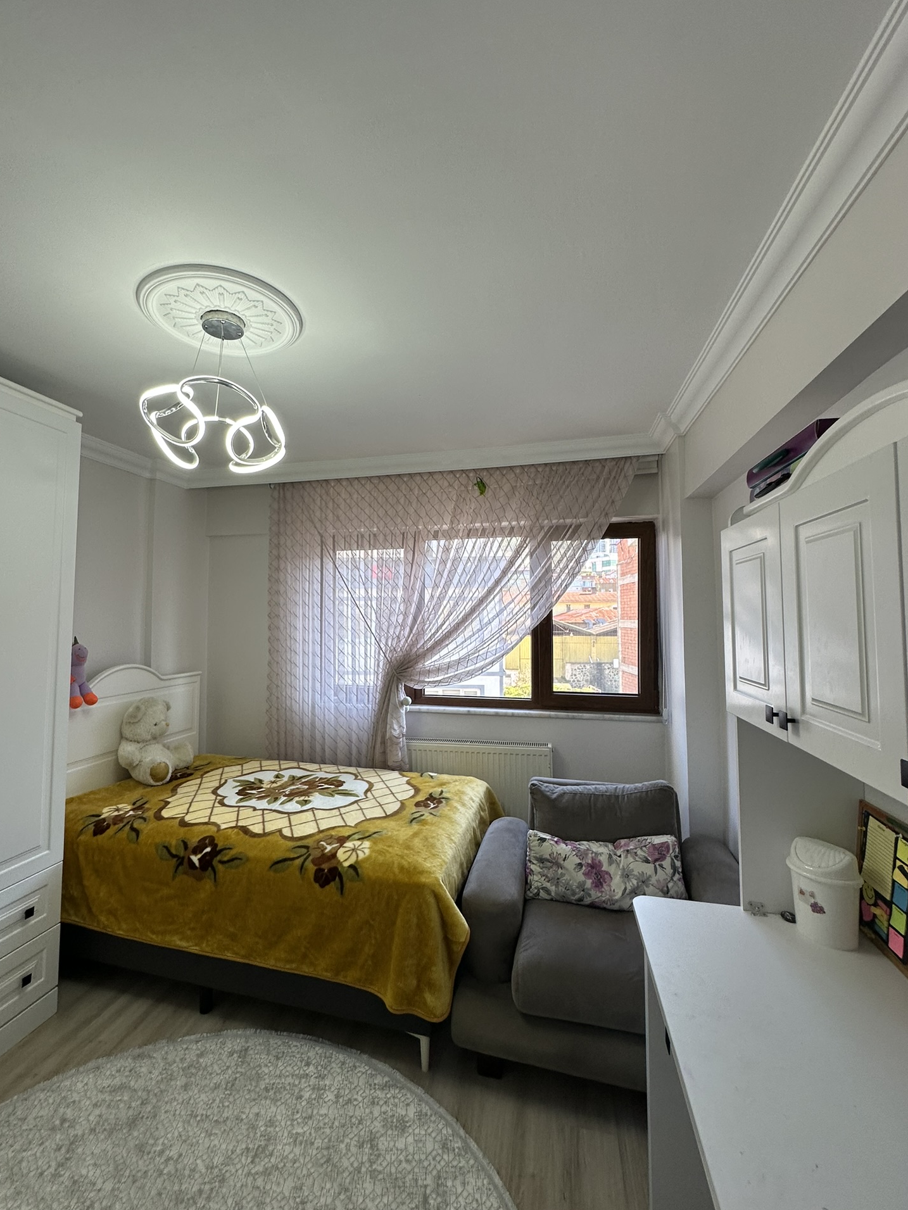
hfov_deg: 81.7
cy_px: 591
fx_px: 524
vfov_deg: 98.1
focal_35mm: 15
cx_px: 427
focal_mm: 2.22
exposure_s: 1/100
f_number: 2.2
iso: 50
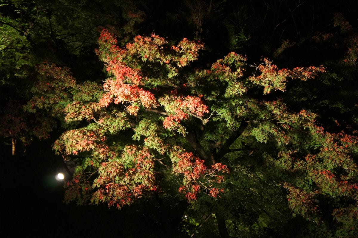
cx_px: 179
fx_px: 487
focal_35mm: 49
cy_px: 119
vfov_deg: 27.5
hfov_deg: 40.4
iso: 1600
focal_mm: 33
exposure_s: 1/13
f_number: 4.5
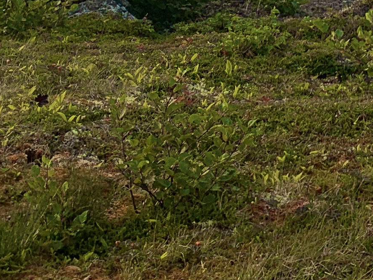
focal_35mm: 116
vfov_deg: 11.8
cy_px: -218
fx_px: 1250
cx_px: 471
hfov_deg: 16.2
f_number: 1.8
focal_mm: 4.25
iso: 25
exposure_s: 1/3289
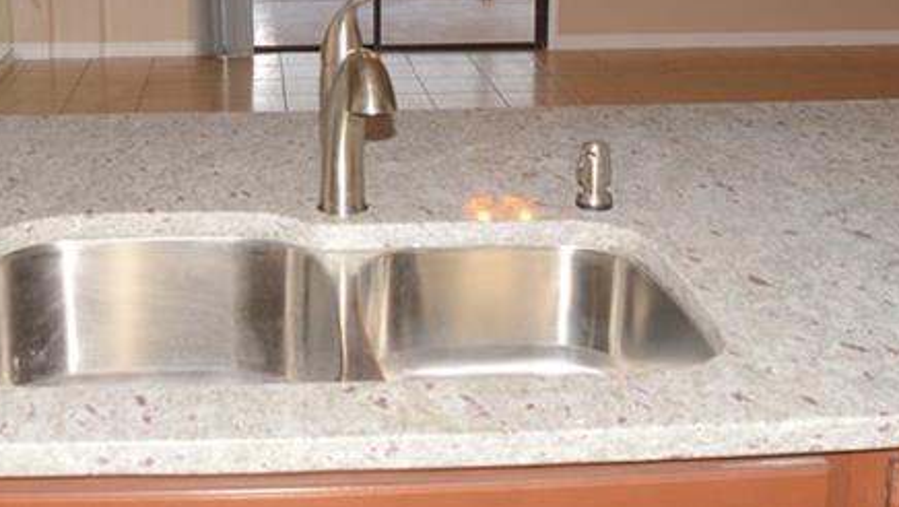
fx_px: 1317
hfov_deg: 37.4
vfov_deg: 21.0
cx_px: 330
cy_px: -16
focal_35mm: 55
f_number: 7.1
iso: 200
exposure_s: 1/100
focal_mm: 15
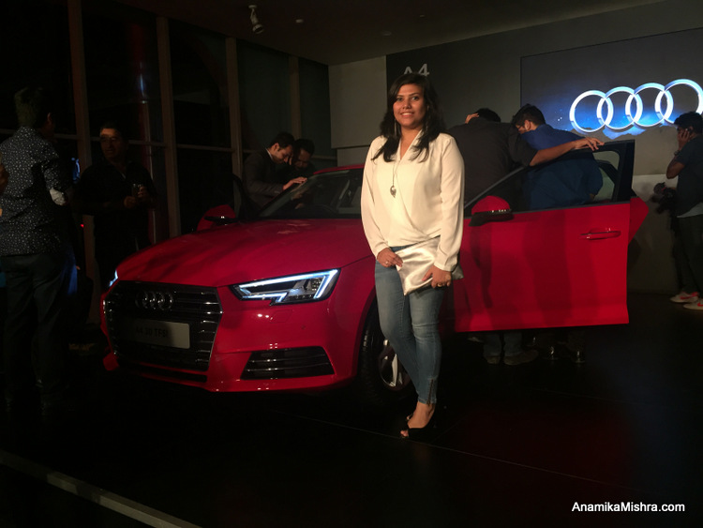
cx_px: 352
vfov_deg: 48.3
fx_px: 589
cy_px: 264
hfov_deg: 61.6
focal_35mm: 29
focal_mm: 4.15
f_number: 2.2
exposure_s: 1/33
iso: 50
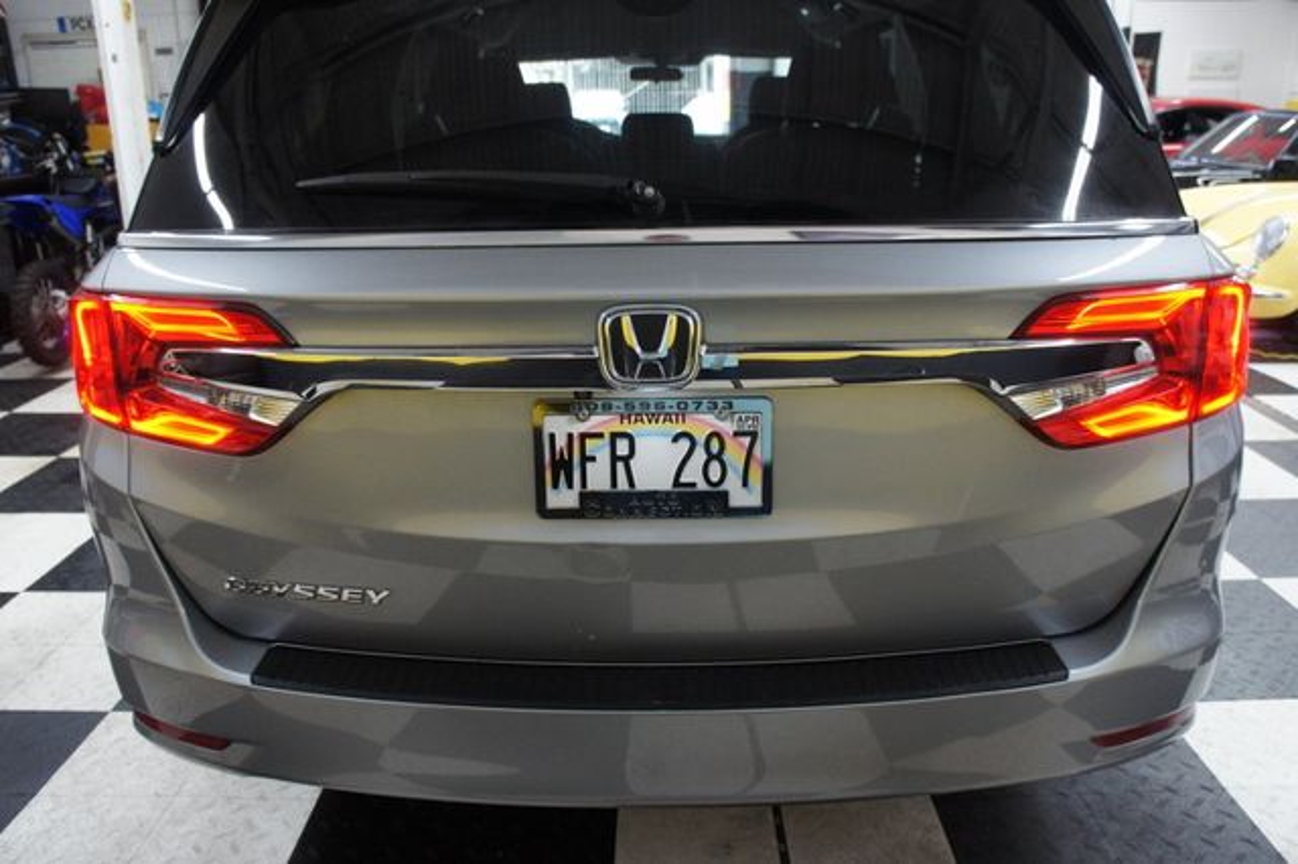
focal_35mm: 27
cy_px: 432
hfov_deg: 67.4
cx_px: 649
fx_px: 973
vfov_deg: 47.9
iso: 1250
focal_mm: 18
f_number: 3.5
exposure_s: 1/100
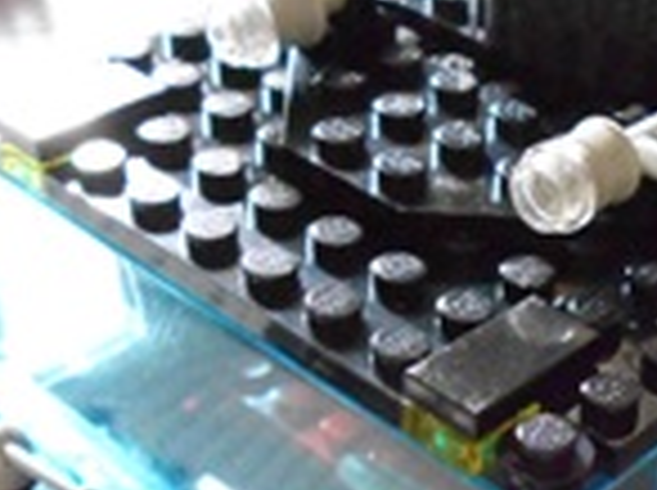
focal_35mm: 80
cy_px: 459
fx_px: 1516
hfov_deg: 24.0
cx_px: 536
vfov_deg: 18.0
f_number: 3.2
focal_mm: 4.6
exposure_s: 1/25
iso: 800
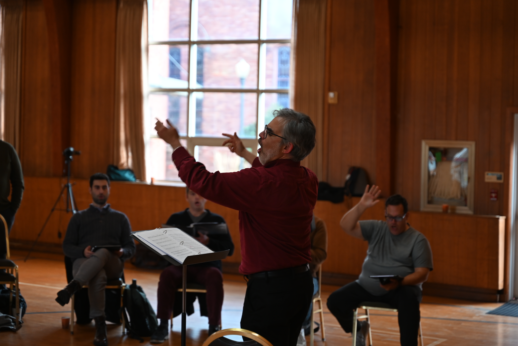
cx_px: 259
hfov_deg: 30.5
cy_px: 173
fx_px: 950
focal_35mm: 66
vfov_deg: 20.6
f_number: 2.8
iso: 720
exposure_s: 1/125
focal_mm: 66
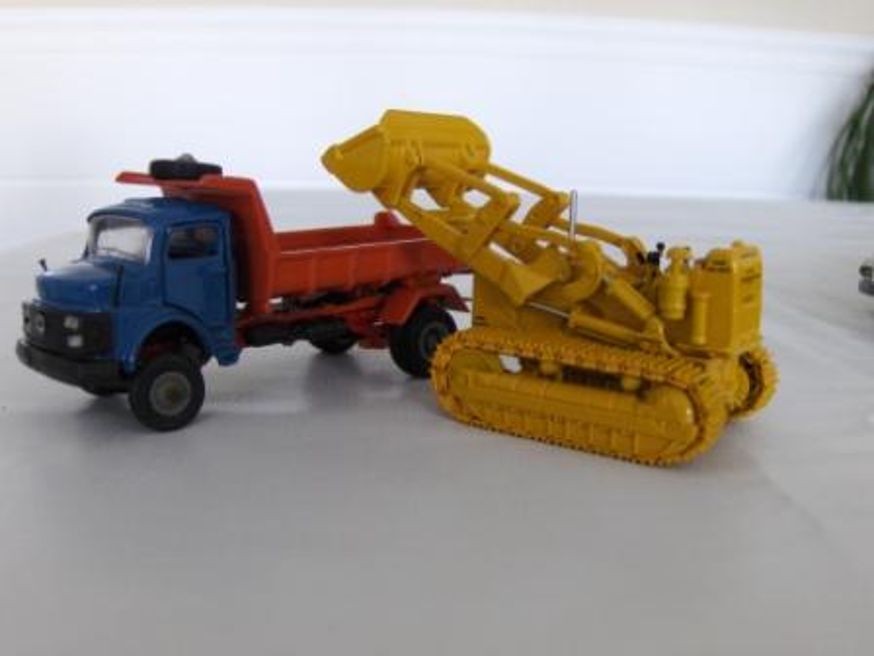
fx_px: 884
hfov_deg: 52.6
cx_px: 437
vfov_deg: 40.7
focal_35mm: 35
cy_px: 328
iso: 200
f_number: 2.8
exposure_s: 1/68.8
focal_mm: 7.5
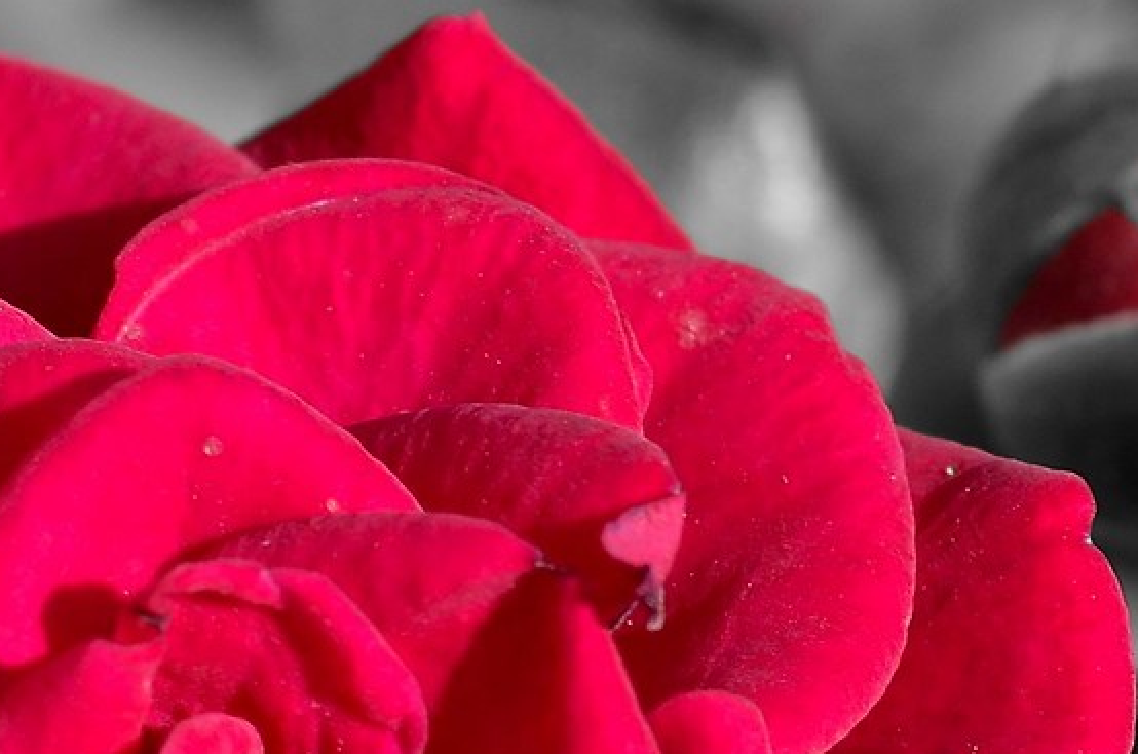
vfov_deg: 5.3
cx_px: 633
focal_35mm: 260
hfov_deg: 7.9
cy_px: 737
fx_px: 8202
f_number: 8
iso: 100
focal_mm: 40
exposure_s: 1/200
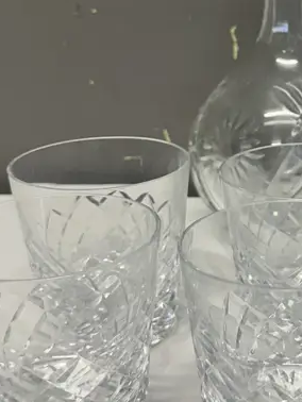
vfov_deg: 29.7
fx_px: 755
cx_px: 303
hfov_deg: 21.8
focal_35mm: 65
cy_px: 152
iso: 80
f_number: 1.78
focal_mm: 6.86
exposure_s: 1/100
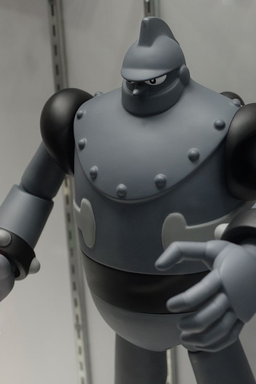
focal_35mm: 70
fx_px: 746
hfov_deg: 19.4
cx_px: 161
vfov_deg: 28.7
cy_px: 253
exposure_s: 1/100
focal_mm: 50
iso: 1600
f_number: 4.5
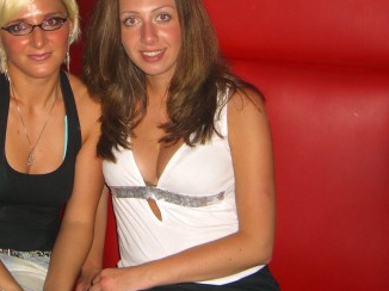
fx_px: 786
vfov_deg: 20.7
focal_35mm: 70
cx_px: 107
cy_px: 58
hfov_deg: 27.5
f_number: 2.8
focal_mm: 7.9
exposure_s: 1/60
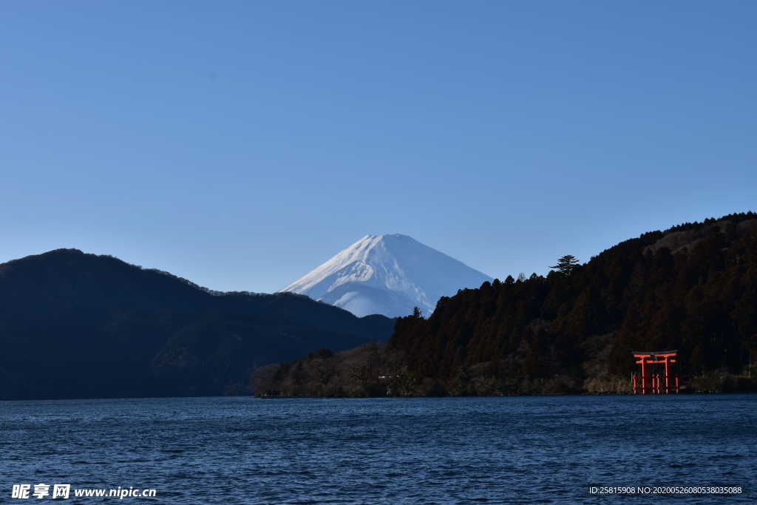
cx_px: 378
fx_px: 1735
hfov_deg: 24.6
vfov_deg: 16.6
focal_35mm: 82
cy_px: 252
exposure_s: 1/500
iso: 250
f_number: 11
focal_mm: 55
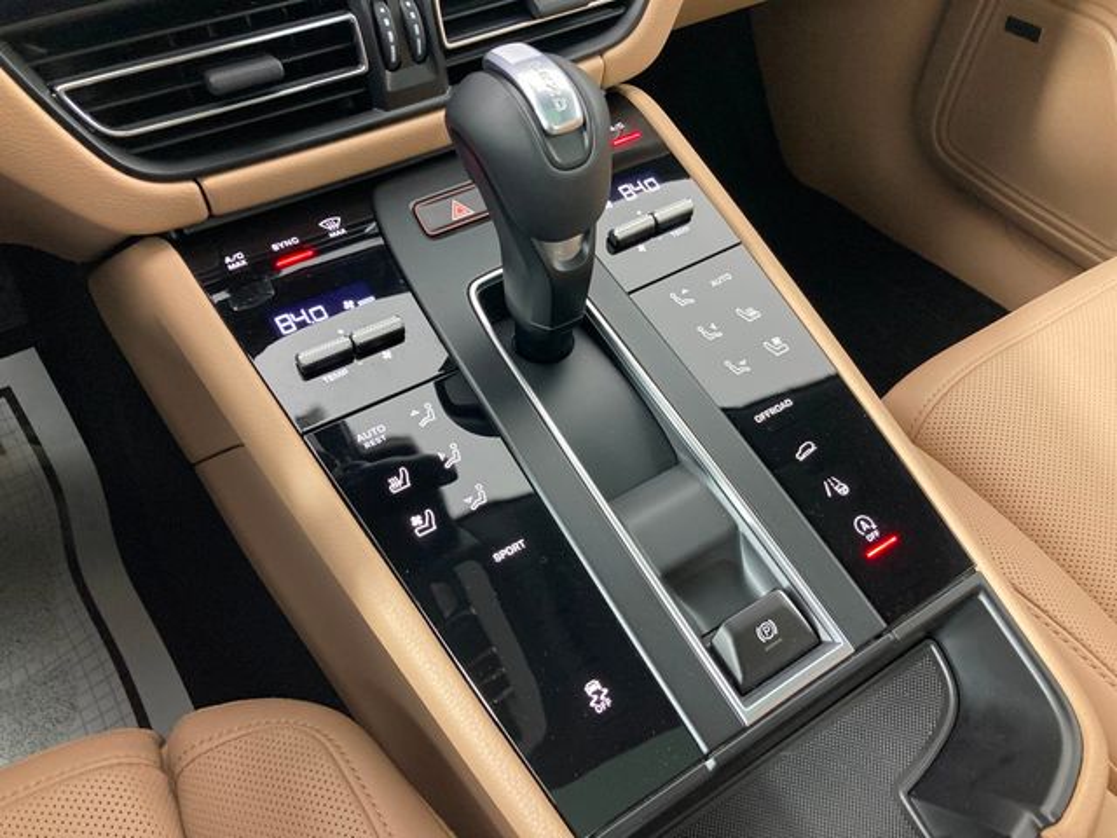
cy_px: 419
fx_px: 904
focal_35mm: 28
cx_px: 558
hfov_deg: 63.4
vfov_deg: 49.7
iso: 200
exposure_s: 1/41
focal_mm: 3.99
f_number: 1.8
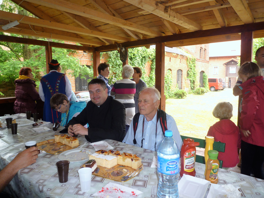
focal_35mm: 25
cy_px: 99
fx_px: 191
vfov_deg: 54.9
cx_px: 132
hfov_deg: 69.4
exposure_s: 1/30
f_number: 2.8
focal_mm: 4.4
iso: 100
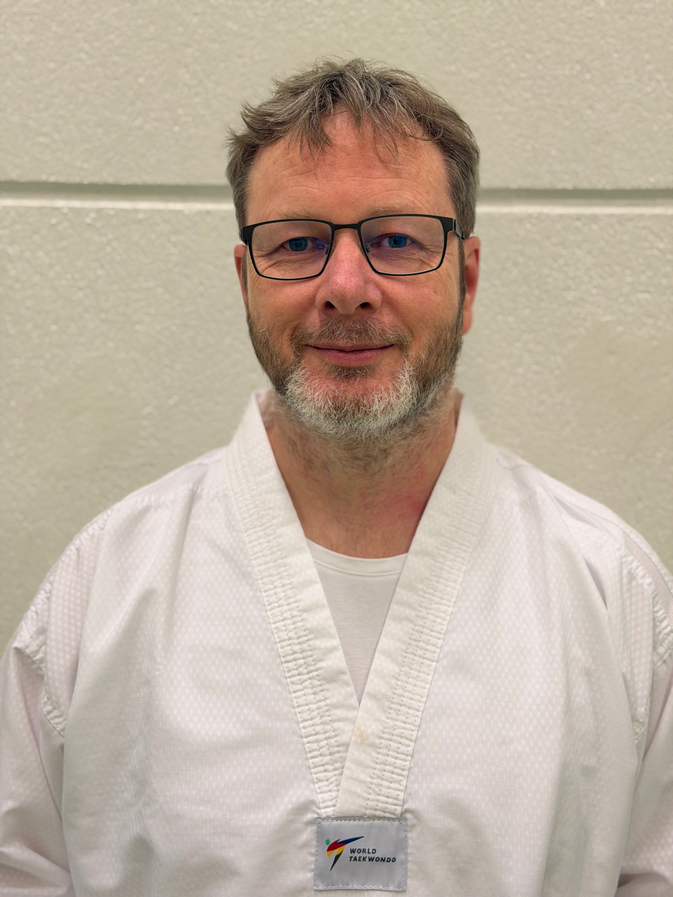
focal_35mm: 48
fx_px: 1244
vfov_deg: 39.7
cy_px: 448
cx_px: 336
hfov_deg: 30.3
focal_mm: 6.76
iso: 100
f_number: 1.78
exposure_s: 1/50
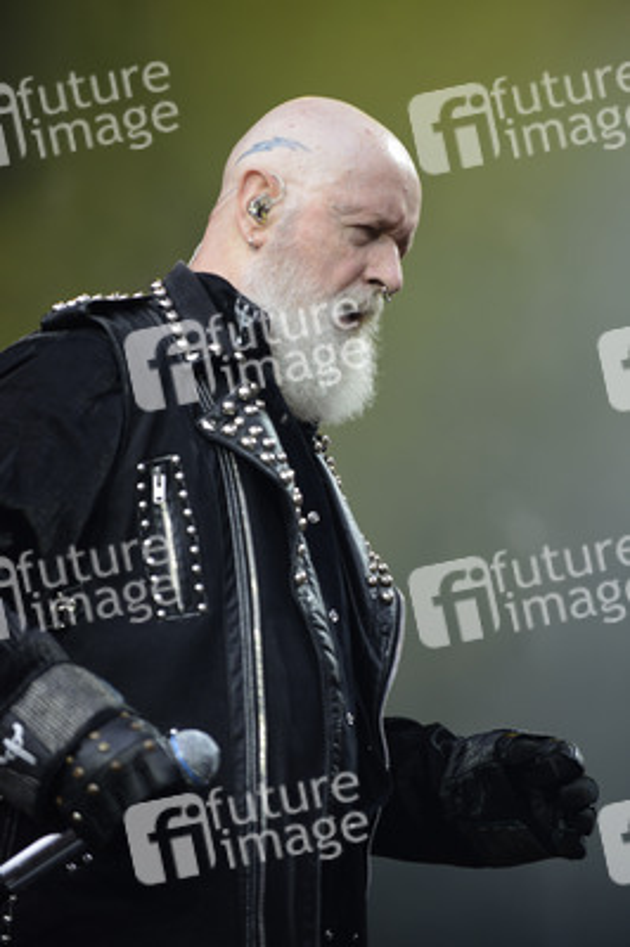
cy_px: 474
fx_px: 4470
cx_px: 315
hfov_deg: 8.1
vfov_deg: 12.1
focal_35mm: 170
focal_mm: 170
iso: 400
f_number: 2.8
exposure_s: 1/800
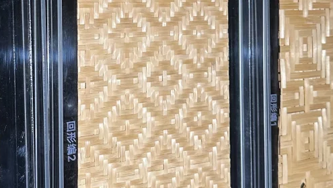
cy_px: -1
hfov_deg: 27.6
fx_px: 671
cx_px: 97
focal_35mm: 76
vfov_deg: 15.6
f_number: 1.78
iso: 160
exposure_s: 1/121
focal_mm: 6.86
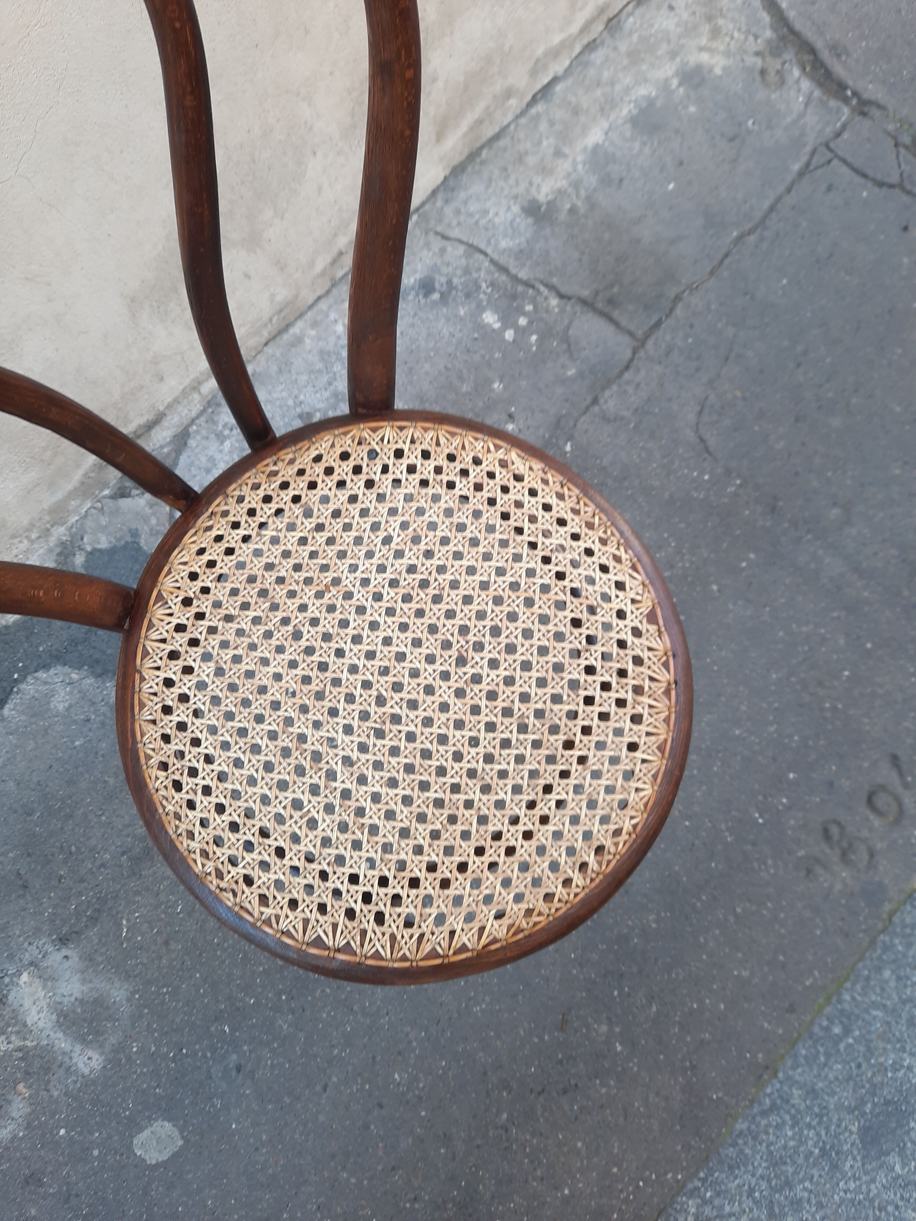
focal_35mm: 25
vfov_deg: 69.4
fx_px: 882
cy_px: 610
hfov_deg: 54.9
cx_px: 458
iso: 40
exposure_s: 1/50
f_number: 2
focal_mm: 4.6
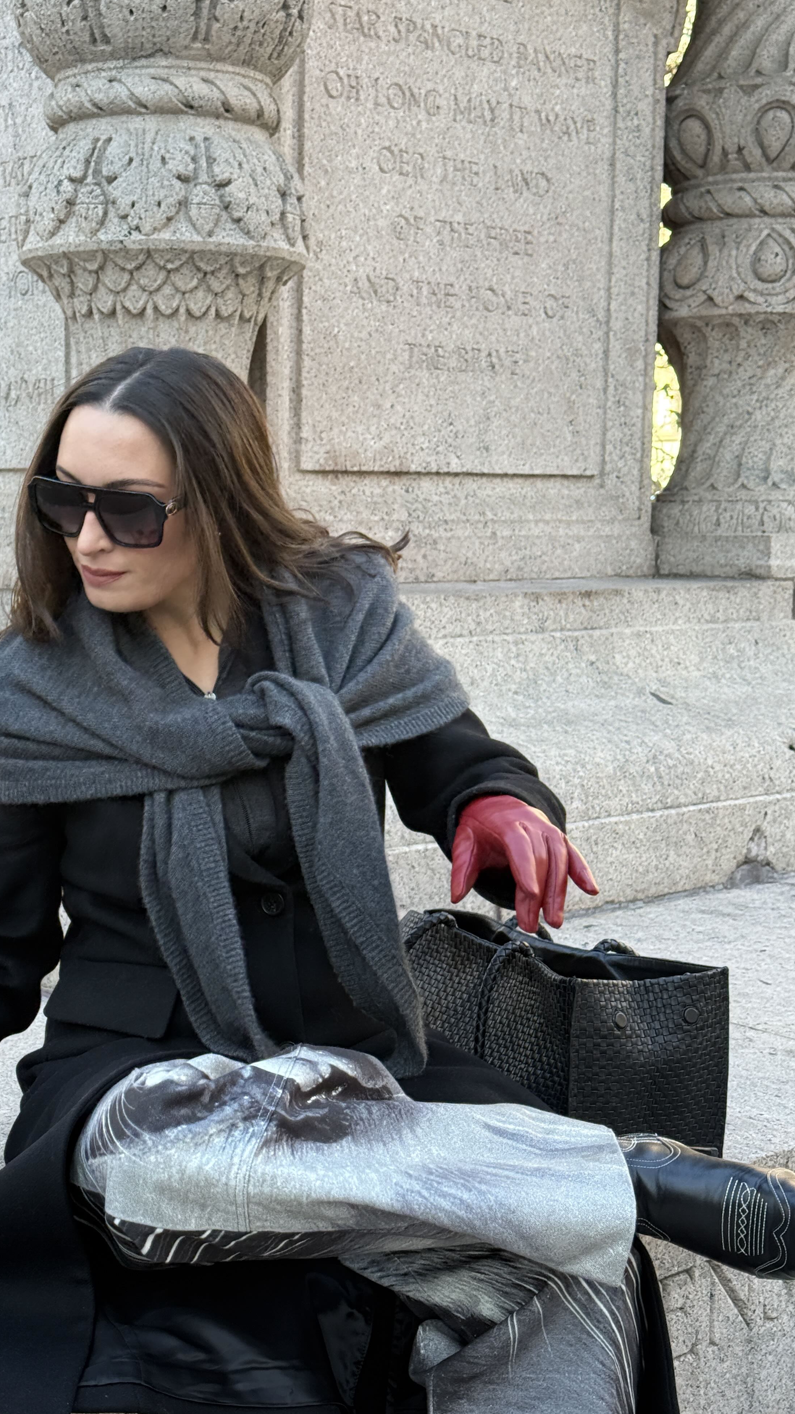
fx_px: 2024
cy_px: 717
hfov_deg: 22.1
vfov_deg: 38.5
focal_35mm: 54
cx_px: 261
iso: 100
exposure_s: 1/268
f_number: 1.78
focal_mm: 6.76
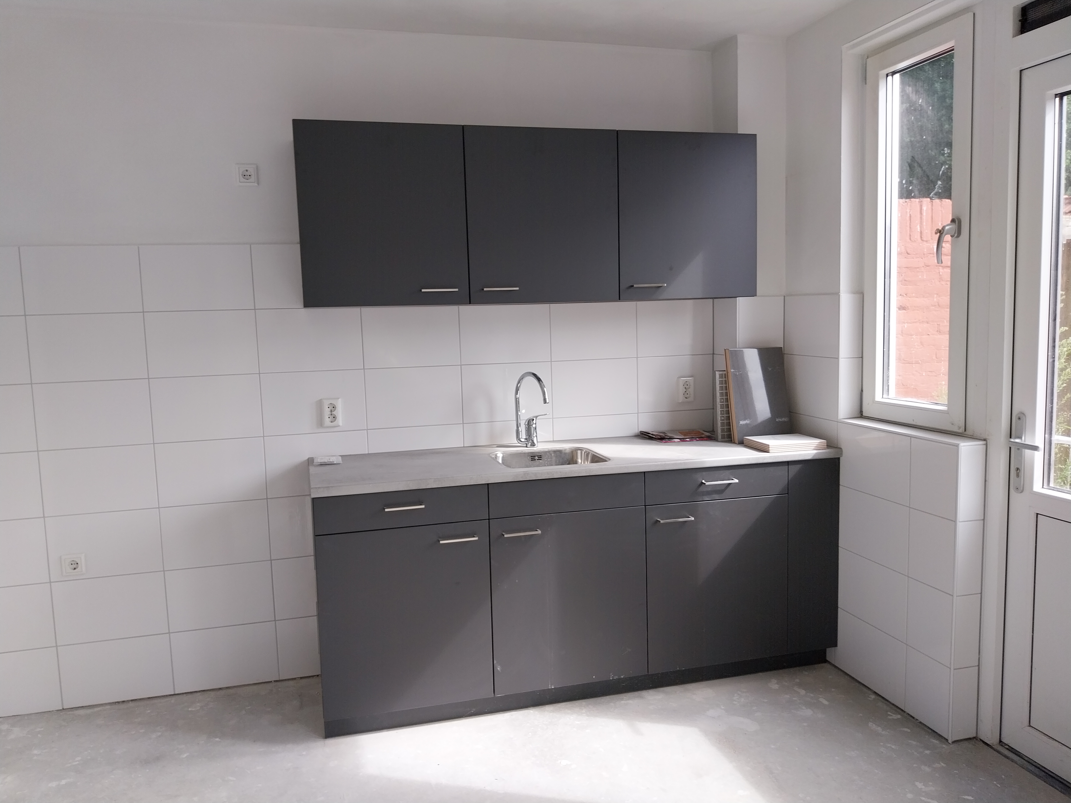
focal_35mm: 26
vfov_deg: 53.1
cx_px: 536
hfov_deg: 67.3
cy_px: 402
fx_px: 804
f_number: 1.8
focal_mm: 4
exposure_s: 1/163
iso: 25
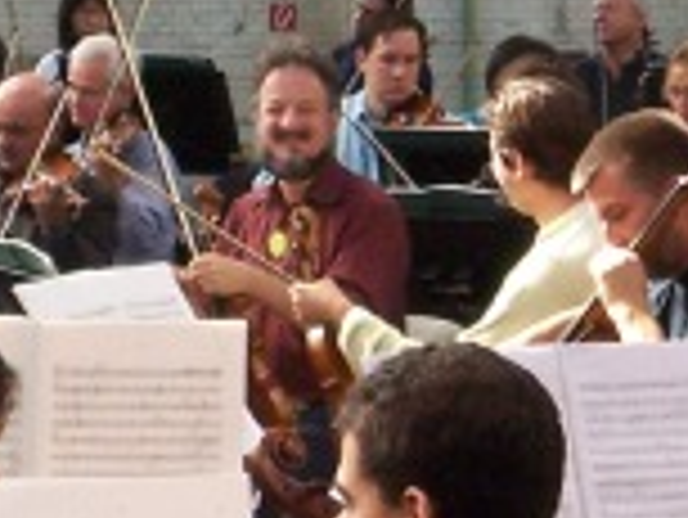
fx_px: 4058
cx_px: 238
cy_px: 401
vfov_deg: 7.3
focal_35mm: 204
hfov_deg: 9.7
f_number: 3.9
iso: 125
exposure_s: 1/60
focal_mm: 6.4
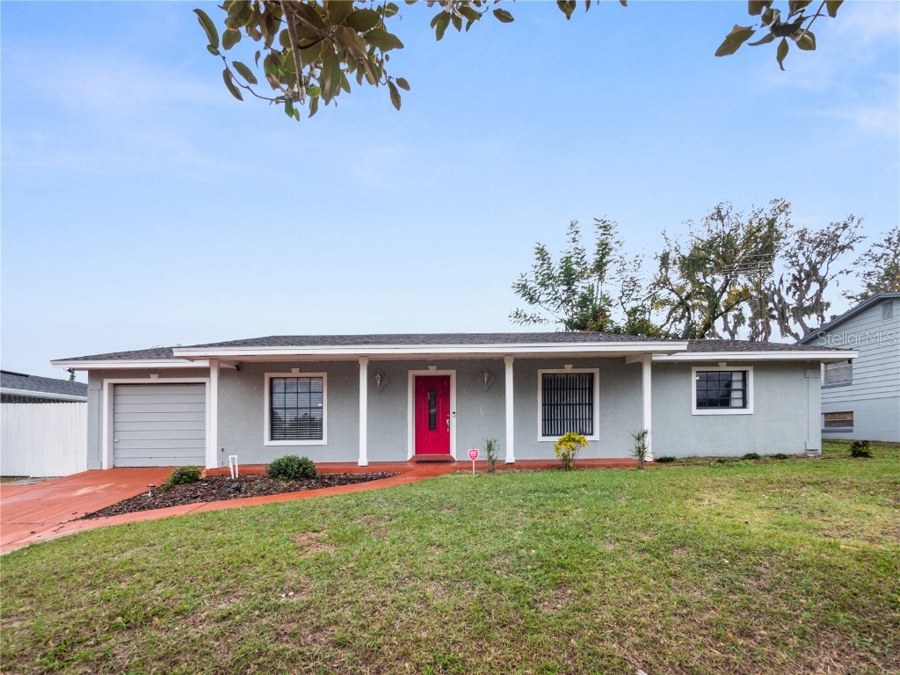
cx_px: 450
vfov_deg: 85.7
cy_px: 338
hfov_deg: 102.1
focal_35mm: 14
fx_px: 364
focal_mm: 7
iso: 200
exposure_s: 1/250
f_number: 6.3
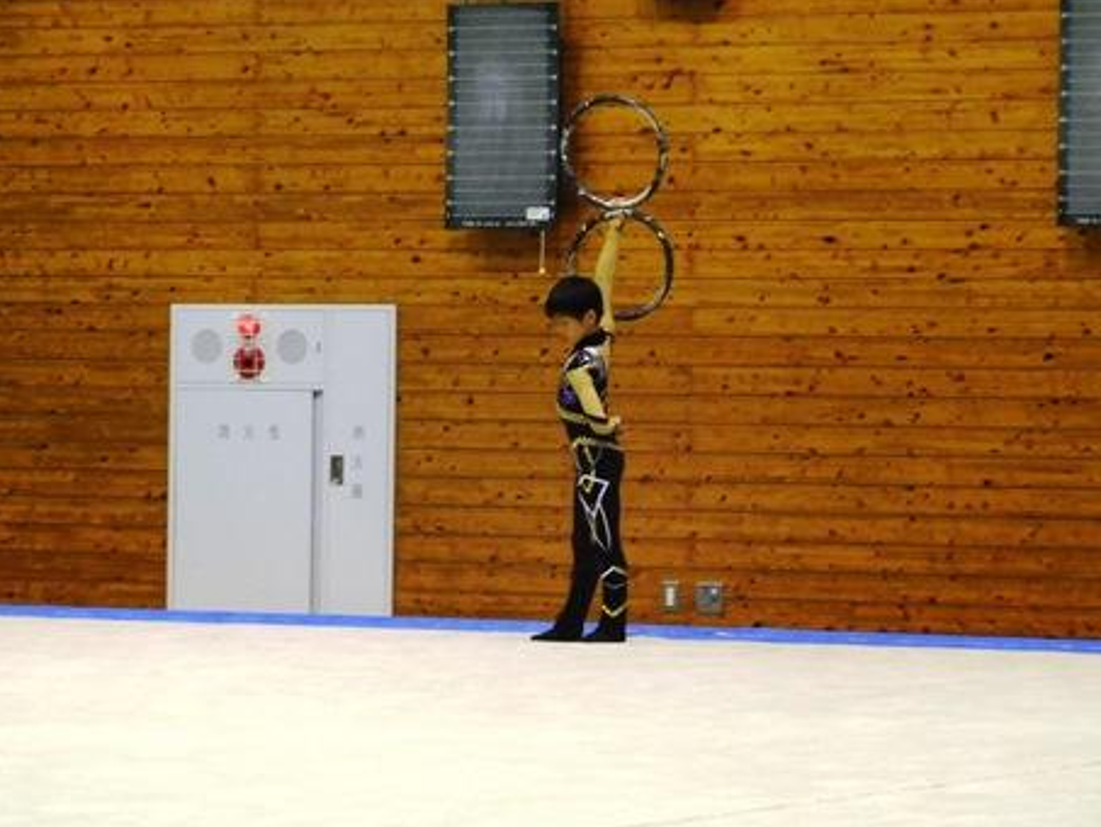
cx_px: 587
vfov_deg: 8.7
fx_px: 5440
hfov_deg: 11.6
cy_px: 403
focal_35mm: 171
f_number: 5.1
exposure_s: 1/25
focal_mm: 25
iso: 800
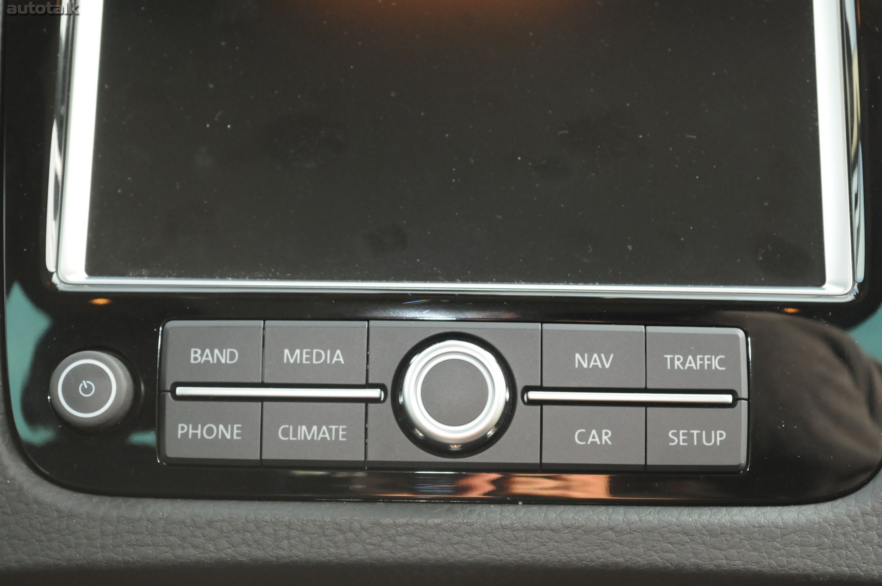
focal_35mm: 72
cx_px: 441
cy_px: 293
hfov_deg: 28.1
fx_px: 1762
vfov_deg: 18.9
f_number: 8
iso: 1250
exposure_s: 1/60
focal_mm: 48
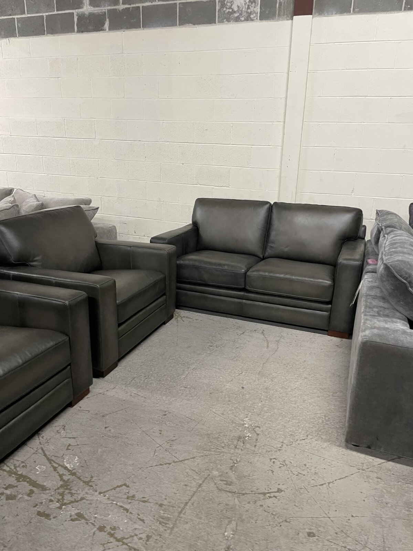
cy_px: 276
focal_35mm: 26
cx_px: 206
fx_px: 414
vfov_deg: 67.3
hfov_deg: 53.1
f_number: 1.6
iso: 200
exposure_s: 1/60
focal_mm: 4.2
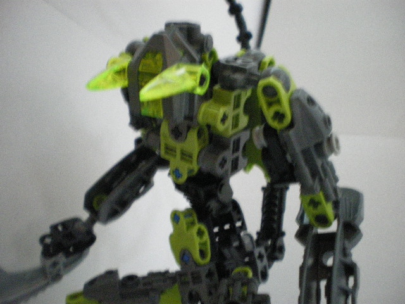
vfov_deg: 39.7
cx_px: 202
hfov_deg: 51.4
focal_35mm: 36
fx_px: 421
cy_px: 152
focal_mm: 6.3
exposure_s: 1/6
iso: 800
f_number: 3.1
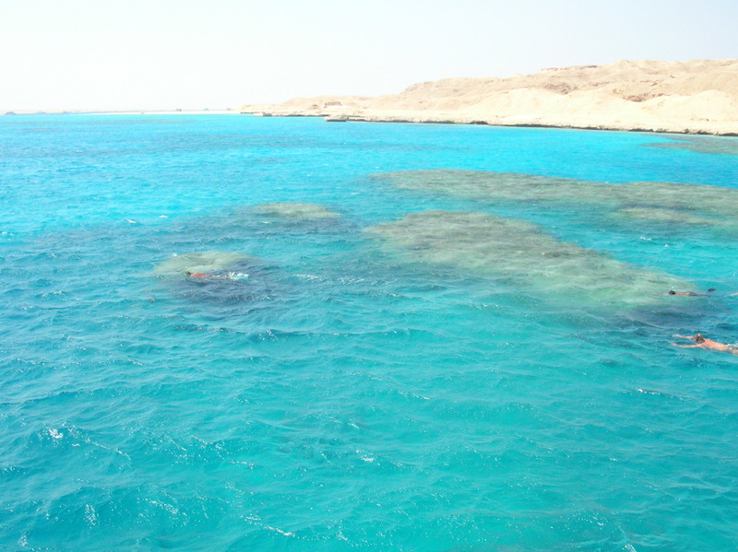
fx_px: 767
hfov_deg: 51.4
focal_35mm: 36
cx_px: 369
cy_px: 276
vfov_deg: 39.6
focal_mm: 6
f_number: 3.7
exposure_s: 1/1629
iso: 200
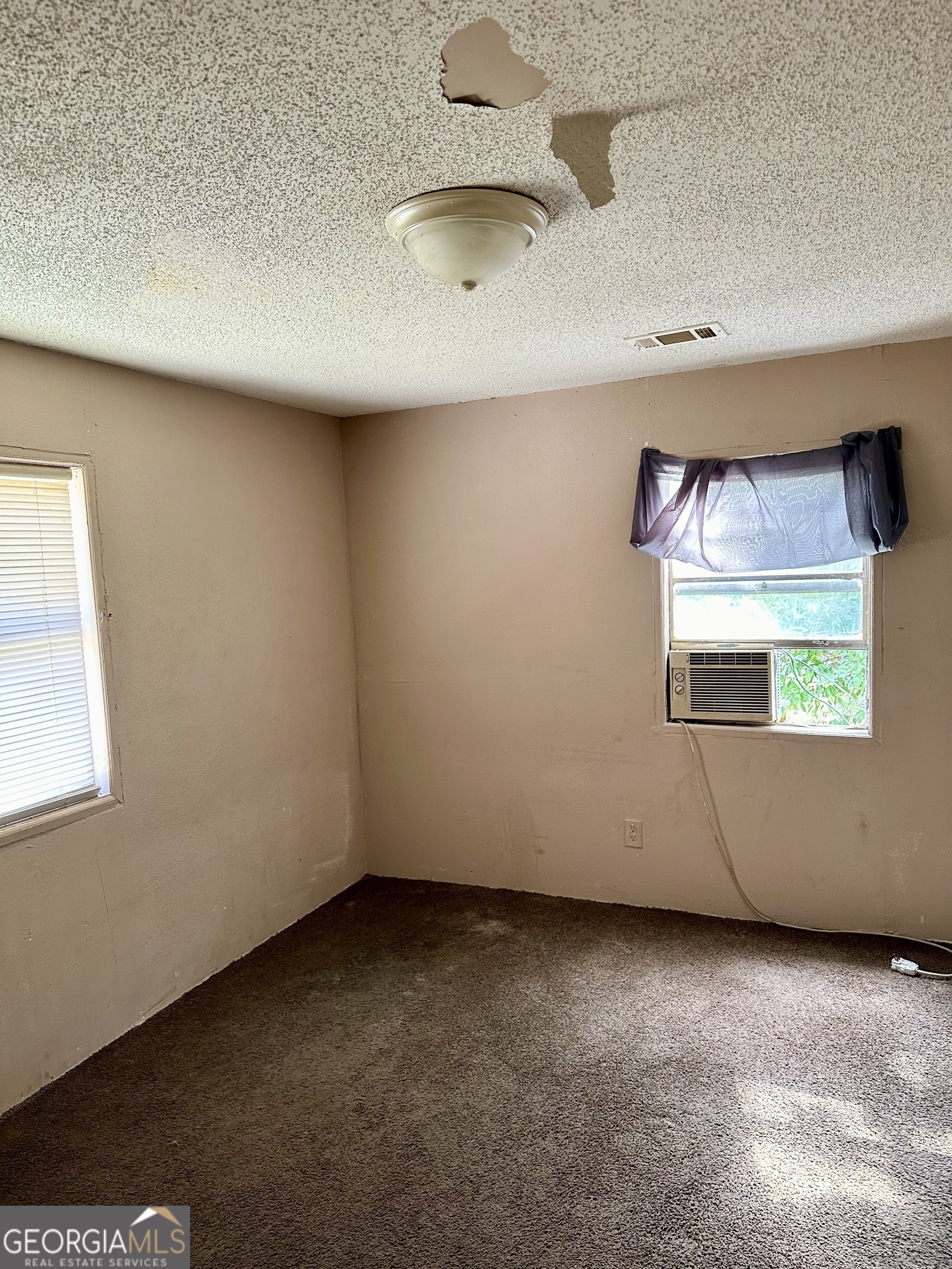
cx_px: 476
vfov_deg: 71.6
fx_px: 880
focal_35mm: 24
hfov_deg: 56.8
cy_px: 634
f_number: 1.78
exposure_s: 1/60
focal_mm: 6.86
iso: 320
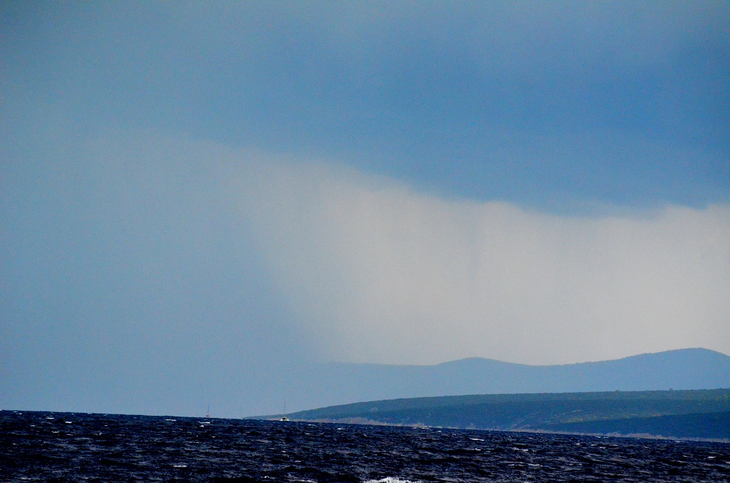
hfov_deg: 8.3
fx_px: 5007
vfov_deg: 5.5
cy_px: 242
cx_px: 365
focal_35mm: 248
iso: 4000
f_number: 5
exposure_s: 1/8000
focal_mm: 165
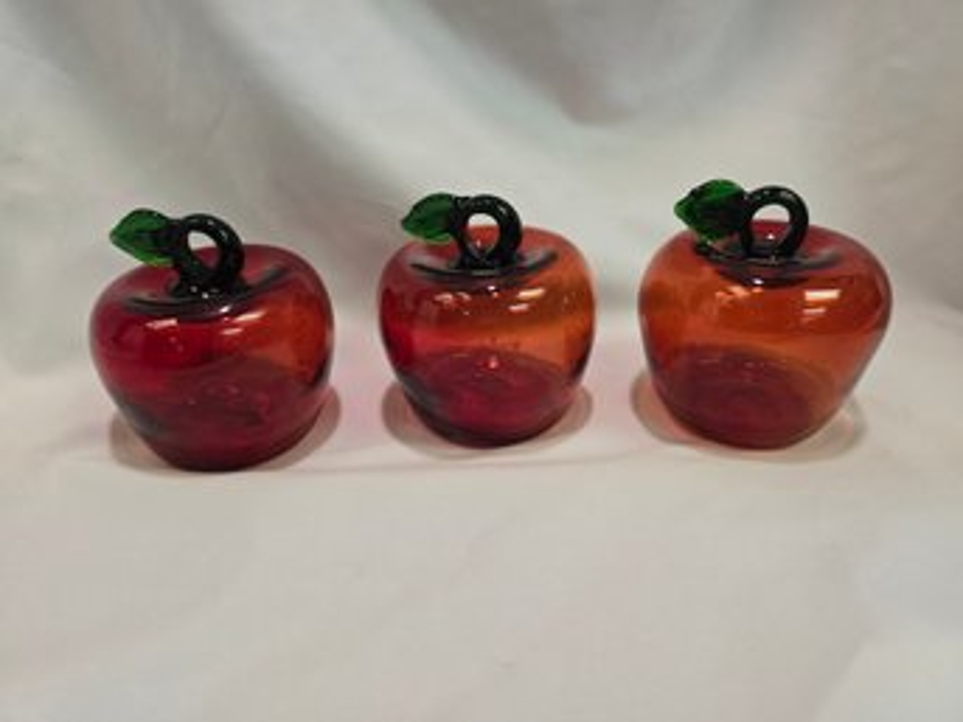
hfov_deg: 73.9
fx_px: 640
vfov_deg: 58.8
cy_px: 361
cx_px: 482
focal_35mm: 23
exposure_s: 1/120
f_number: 1.7
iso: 320
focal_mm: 6.3
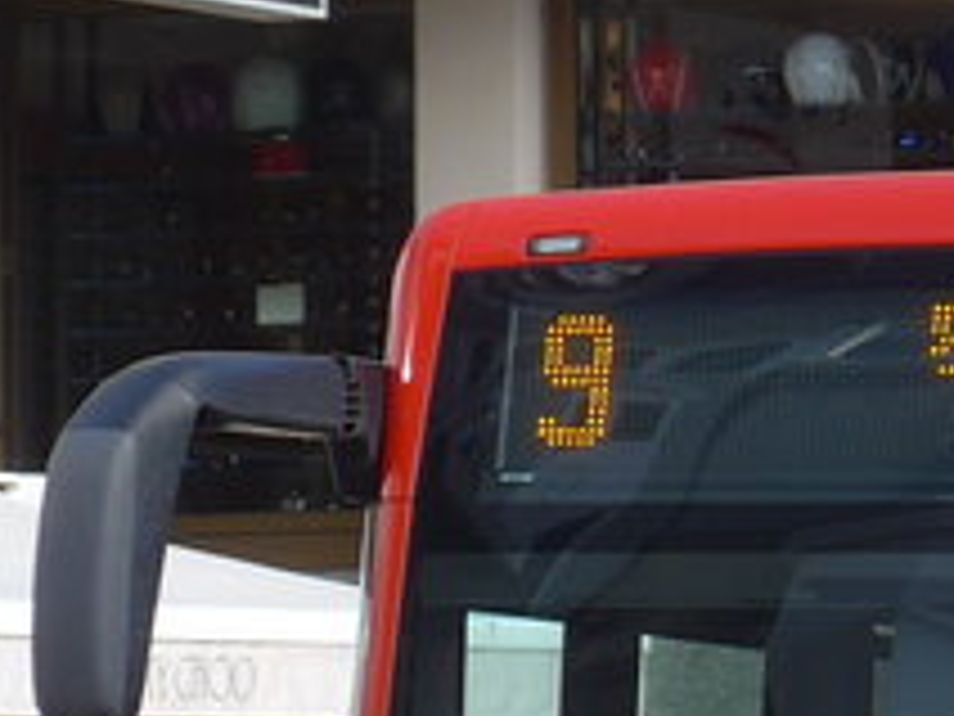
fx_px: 12457
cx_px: 1440
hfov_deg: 4.4
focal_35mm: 452
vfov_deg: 3.3
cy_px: 680
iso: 80
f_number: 4.4
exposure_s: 1/160
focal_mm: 16
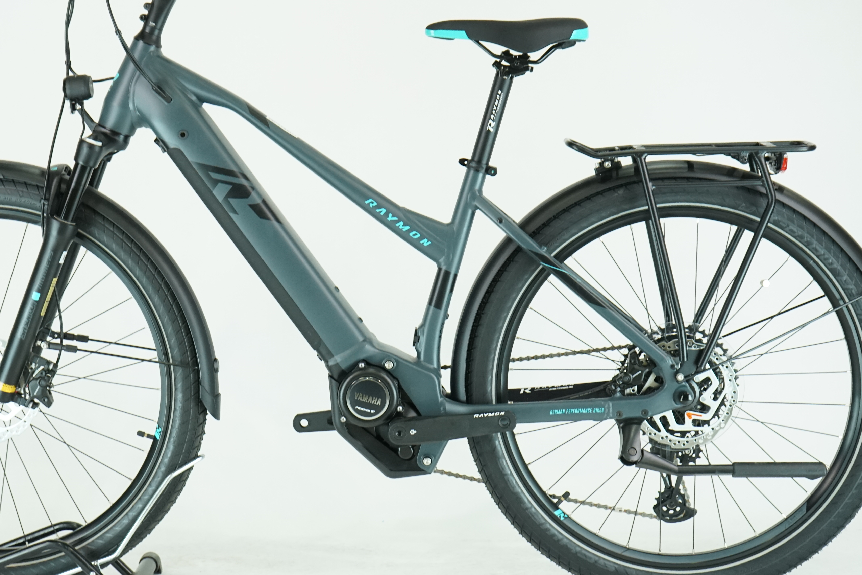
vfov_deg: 17.0
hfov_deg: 25.3
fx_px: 1915
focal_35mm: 80
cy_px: 231
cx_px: 346
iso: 1600
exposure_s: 1/200
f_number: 5.6
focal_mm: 57
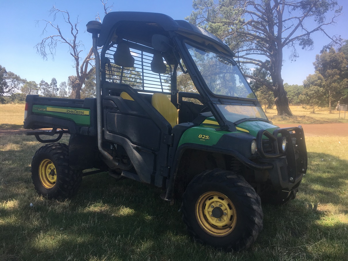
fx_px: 292
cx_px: 174
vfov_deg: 48.2
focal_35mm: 29
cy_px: 130
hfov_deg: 61.6
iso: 25
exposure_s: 1/530
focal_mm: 4.15
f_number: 2.2
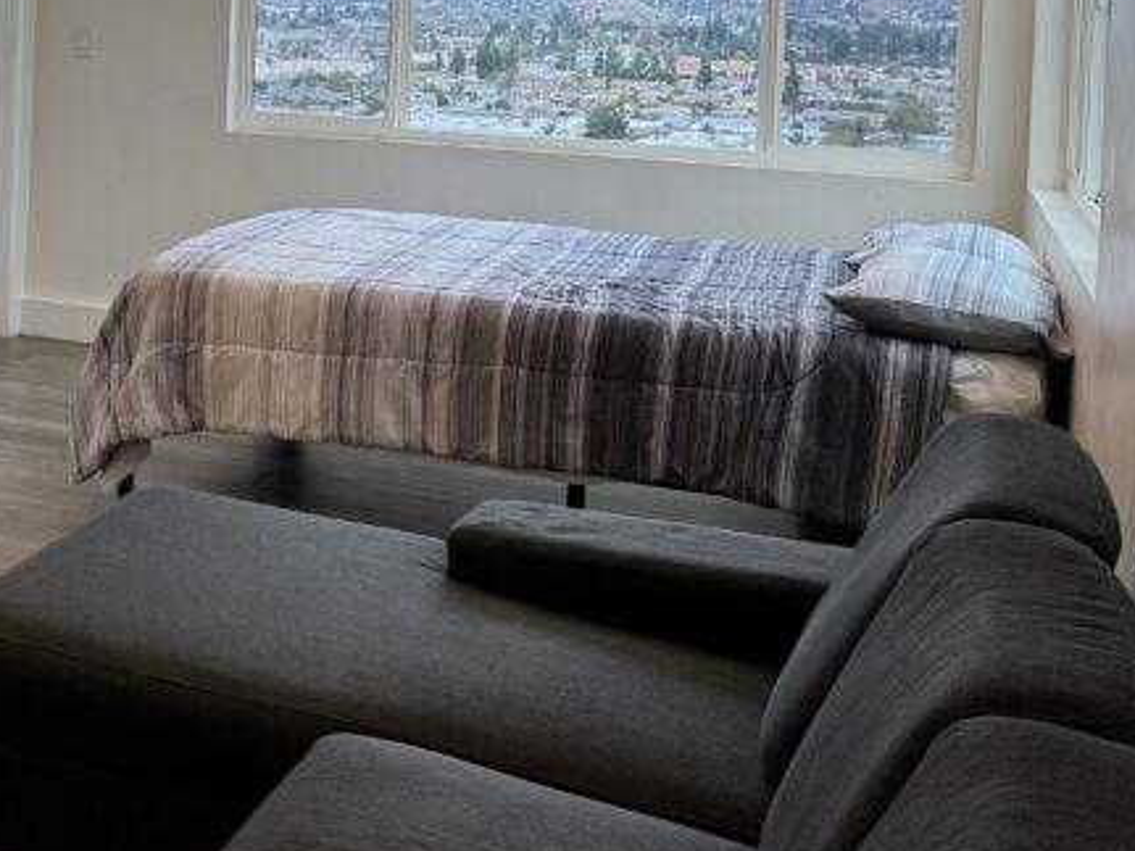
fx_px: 1868
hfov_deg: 30.4
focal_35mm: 57
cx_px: -105
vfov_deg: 24.7
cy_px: 42
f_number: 1.78
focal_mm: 6.76
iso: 80
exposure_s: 1/120
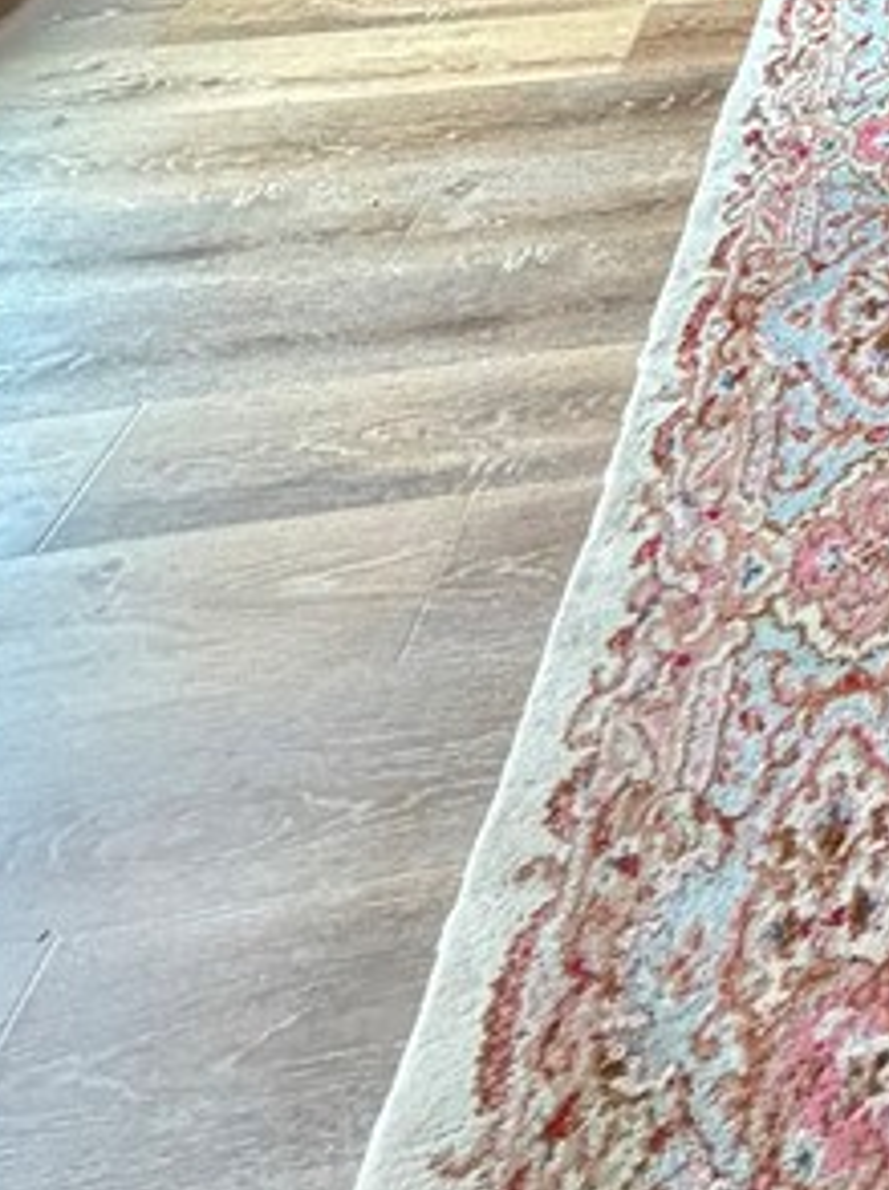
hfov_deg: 22.5
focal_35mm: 49
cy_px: -650
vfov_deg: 26.4
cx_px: 1433
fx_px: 1682
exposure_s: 1/79
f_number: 2.2
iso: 320
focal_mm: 2.22
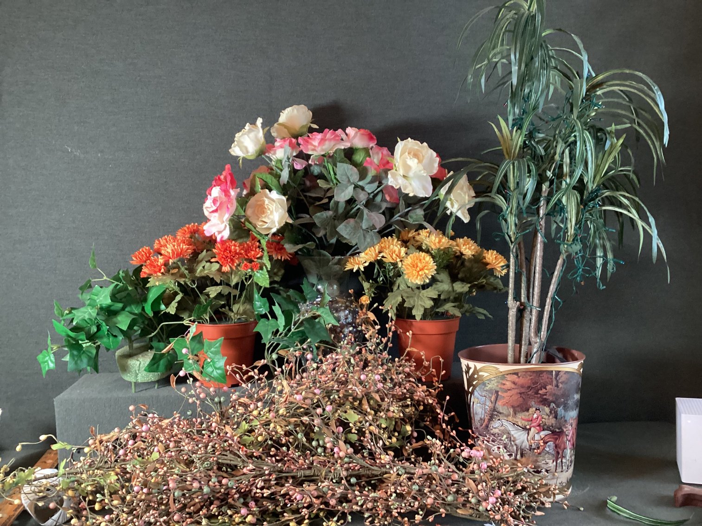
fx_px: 629
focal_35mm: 31
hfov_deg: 58.3
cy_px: 263
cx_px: 351
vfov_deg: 45.4
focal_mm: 3.3
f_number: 2.4
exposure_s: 1/40
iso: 400
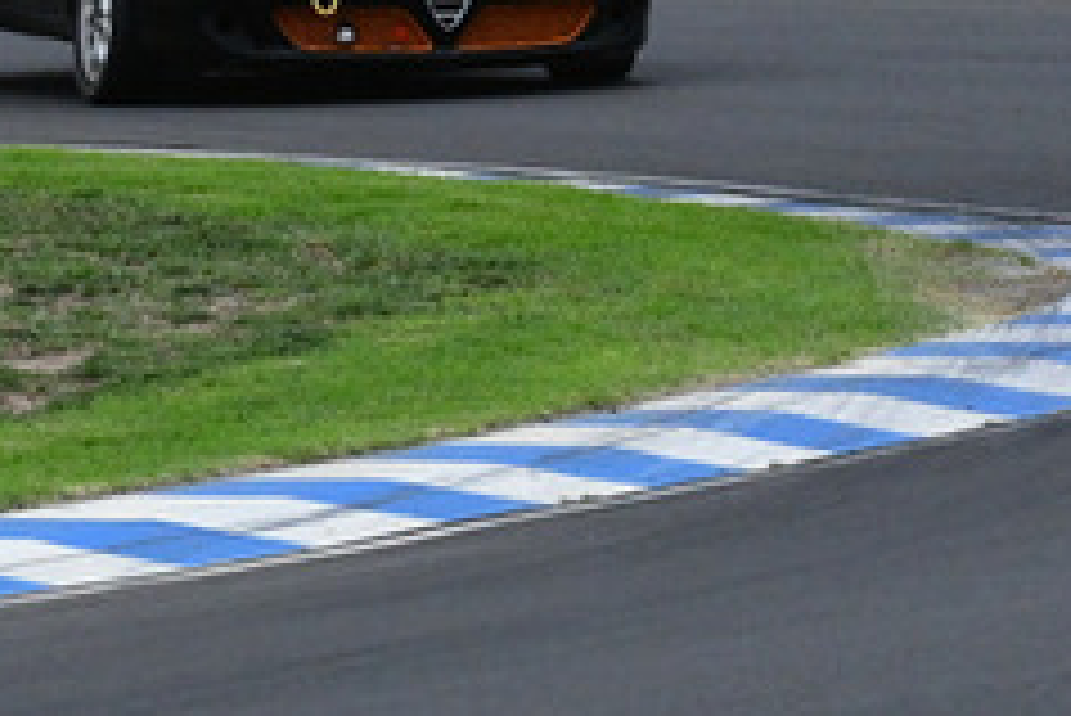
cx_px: 986
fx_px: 30005
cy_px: -275
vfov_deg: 1.4
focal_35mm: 1008
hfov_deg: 2.0
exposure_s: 1/640
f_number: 10
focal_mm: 200
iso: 2000
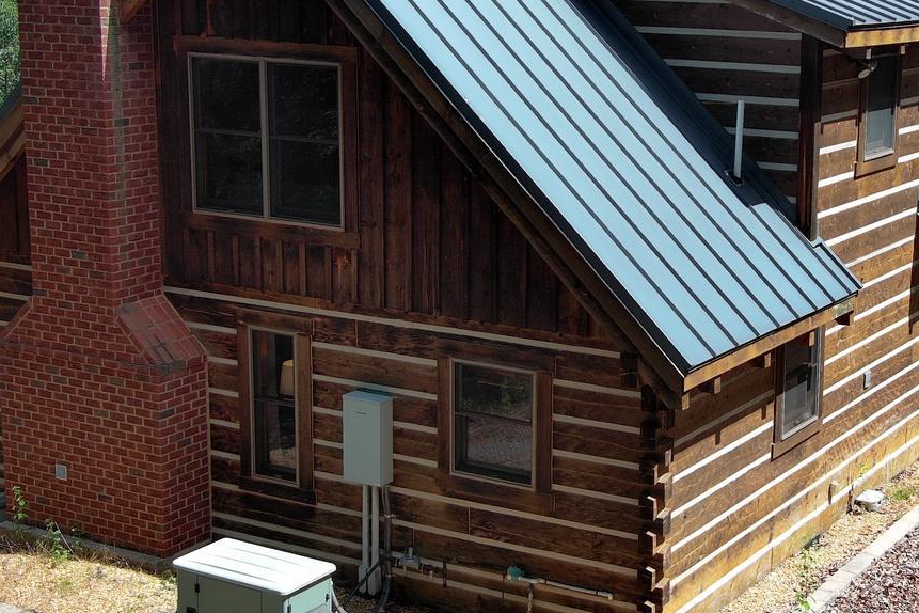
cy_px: 268
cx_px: 652
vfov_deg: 19.7
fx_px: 1761
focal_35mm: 69
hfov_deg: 28.9
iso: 100
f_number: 2.8
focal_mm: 10.57
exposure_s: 1/726
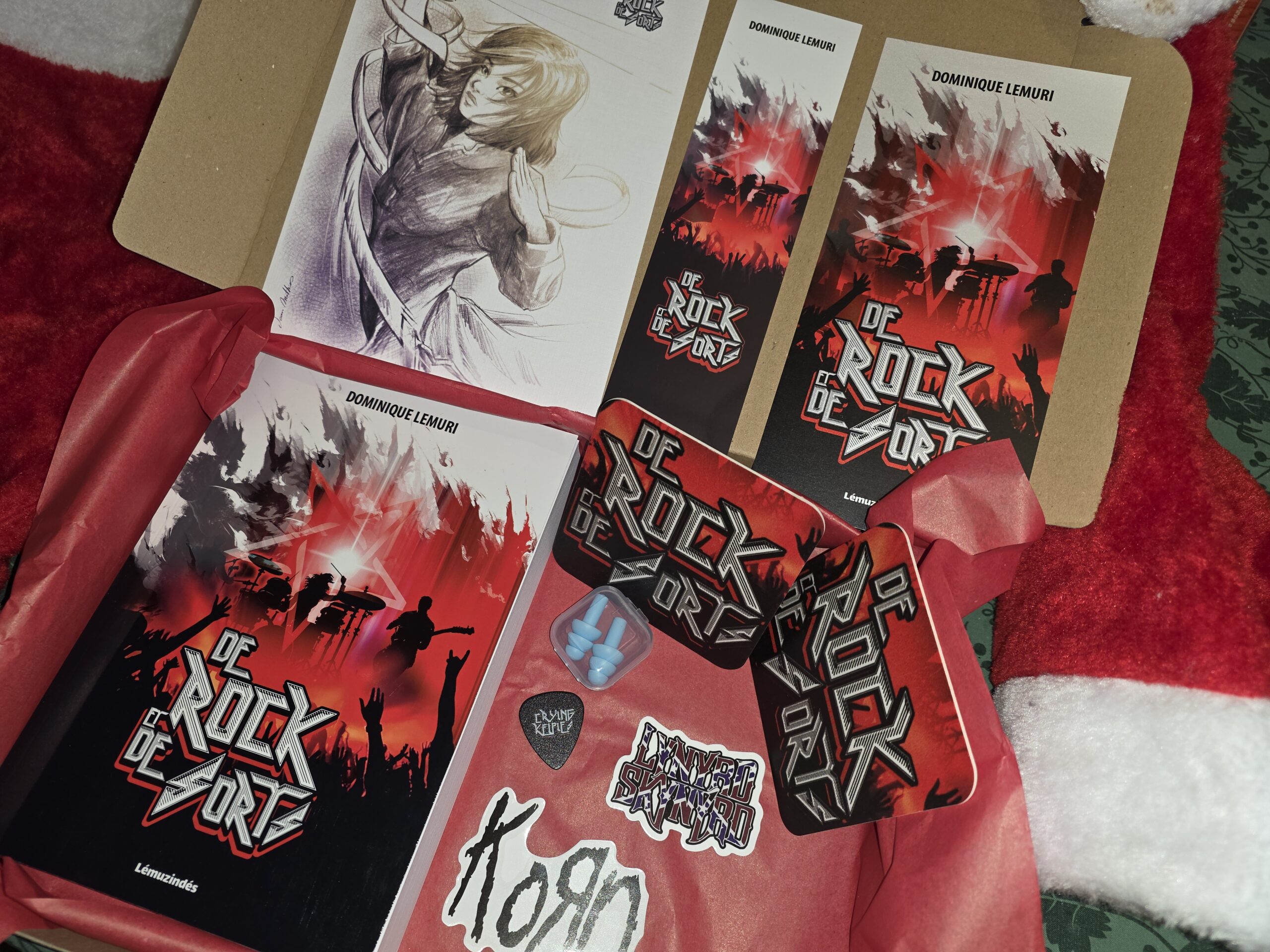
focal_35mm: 23
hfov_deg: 73.9
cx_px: 635
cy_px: 476
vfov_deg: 58.9
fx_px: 844
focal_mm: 6.3
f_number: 1.7
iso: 25
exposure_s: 1/50
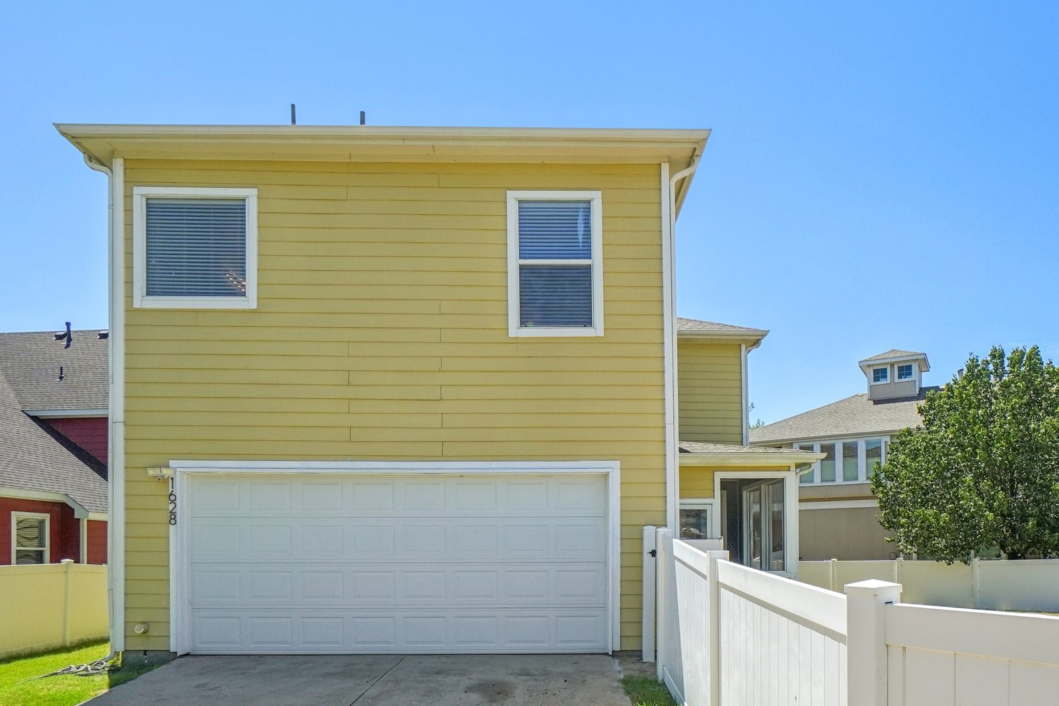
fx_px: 676
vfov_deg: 55.0
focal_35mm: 23
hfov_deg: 75.9
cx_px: 582
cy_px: 392
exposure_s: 1/1250
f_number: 8
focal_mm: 12
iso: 400
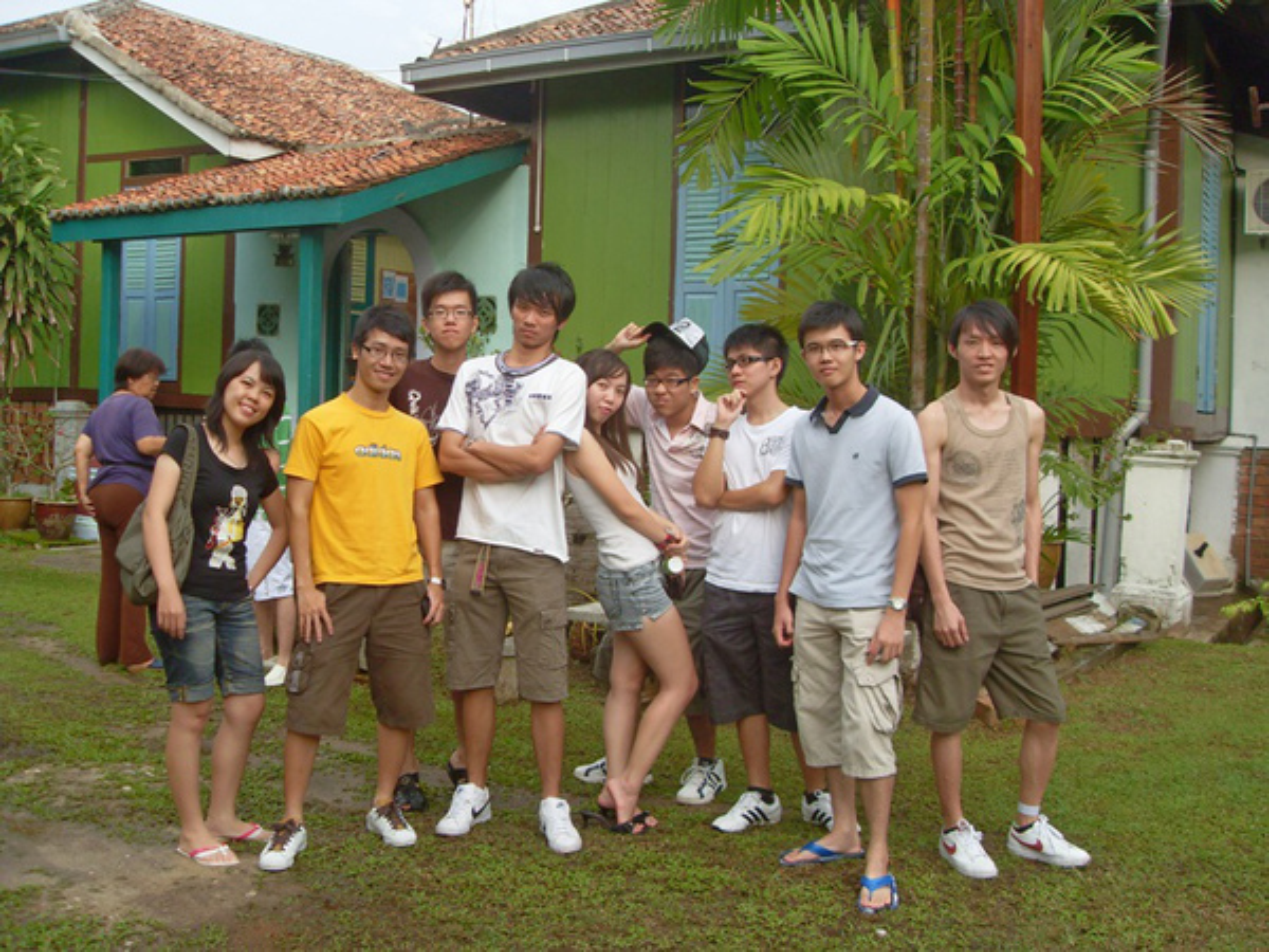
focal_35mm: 35
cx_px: 634
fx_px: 1283
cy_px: 476
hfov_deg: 52.6
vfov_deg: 40.7
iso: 80
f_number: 2.8
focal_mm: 6.3
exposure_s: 1/250
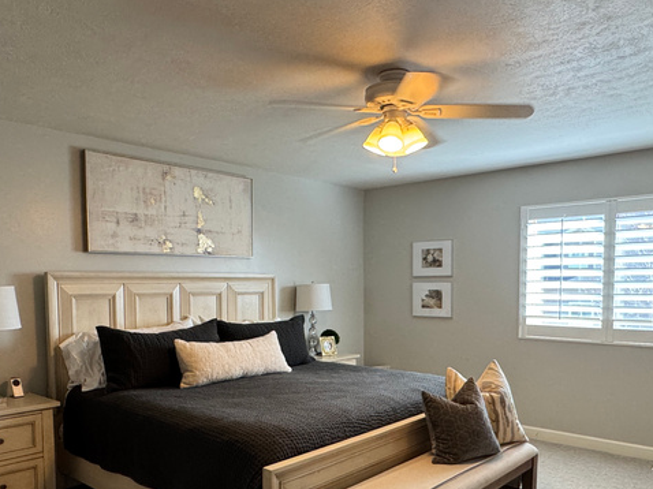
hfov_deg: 60.0
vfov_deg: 46.1
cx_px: 329
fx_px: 566
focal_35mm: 30
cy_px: 324
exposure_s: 1/120
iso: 160
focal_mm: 2.22
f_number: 2.2
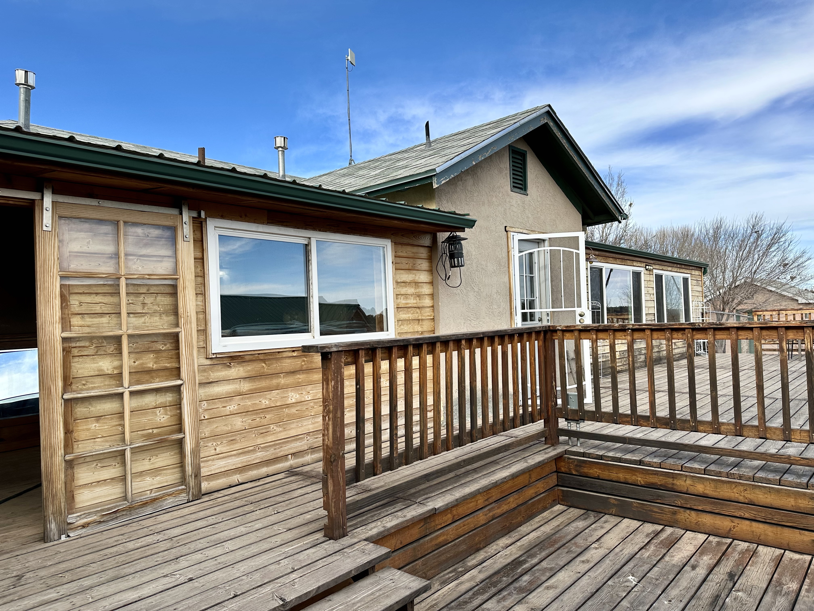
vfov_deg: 56.8
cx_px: 407
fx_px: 564
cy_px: 306
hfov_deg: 71.6
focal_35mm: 24
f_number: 1.78
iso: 80
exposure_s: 1/1949
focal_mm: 6.86
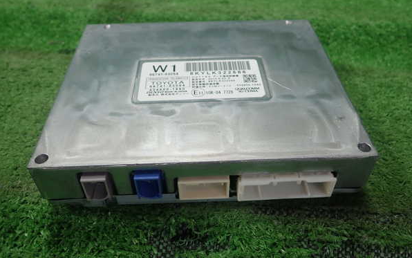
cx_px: 205
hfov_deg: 59.6
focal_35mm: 32
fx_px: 359
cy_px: 120
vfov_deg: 39.4
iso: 160
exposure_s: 1/125
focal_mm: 5.5
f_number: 2.3
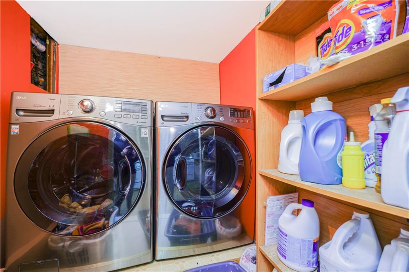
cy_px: 136
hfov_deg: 96.8
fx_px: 182
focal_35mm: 16
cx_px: 204
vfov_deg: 73.7
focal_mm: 16
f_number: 4
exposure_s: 1/4
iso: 50
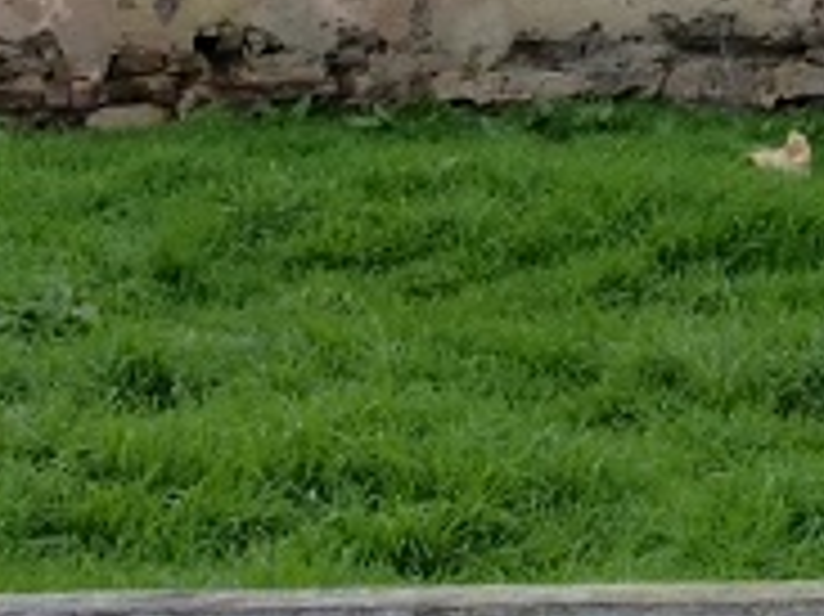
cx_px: 1346
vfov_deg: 9.1
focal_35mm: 157
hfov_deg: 11.9
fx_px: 3735
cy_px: -434
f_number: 3.1
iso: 64
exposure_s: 1/160
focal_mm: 6.3
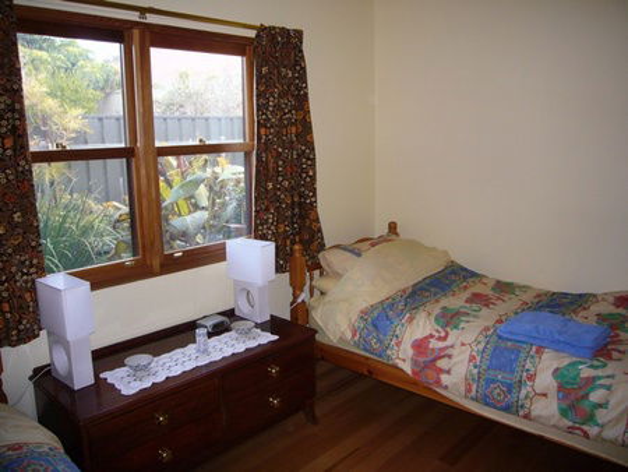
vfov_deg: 49.8
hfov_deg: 63.4
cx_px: 314
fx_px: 508
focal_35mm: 28
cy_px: 236
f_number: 2.8
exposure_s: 1/30
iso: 100
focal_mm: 4.6
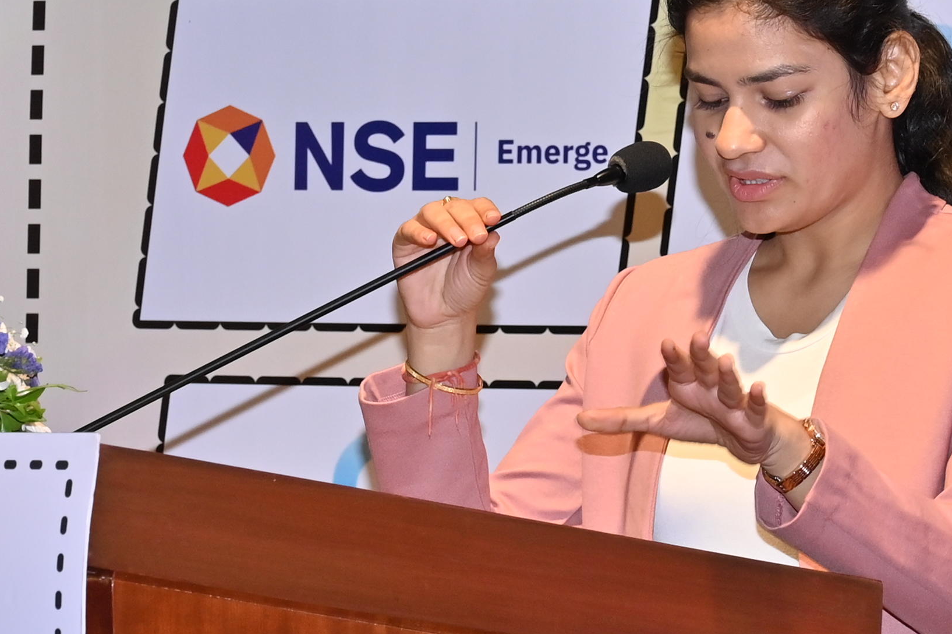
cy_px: 322
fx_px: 5180
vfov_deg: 7.0
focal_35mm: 196
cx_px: 742
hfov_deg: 10.5
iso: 400
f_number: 5.6
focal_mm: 53
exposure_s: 1/160
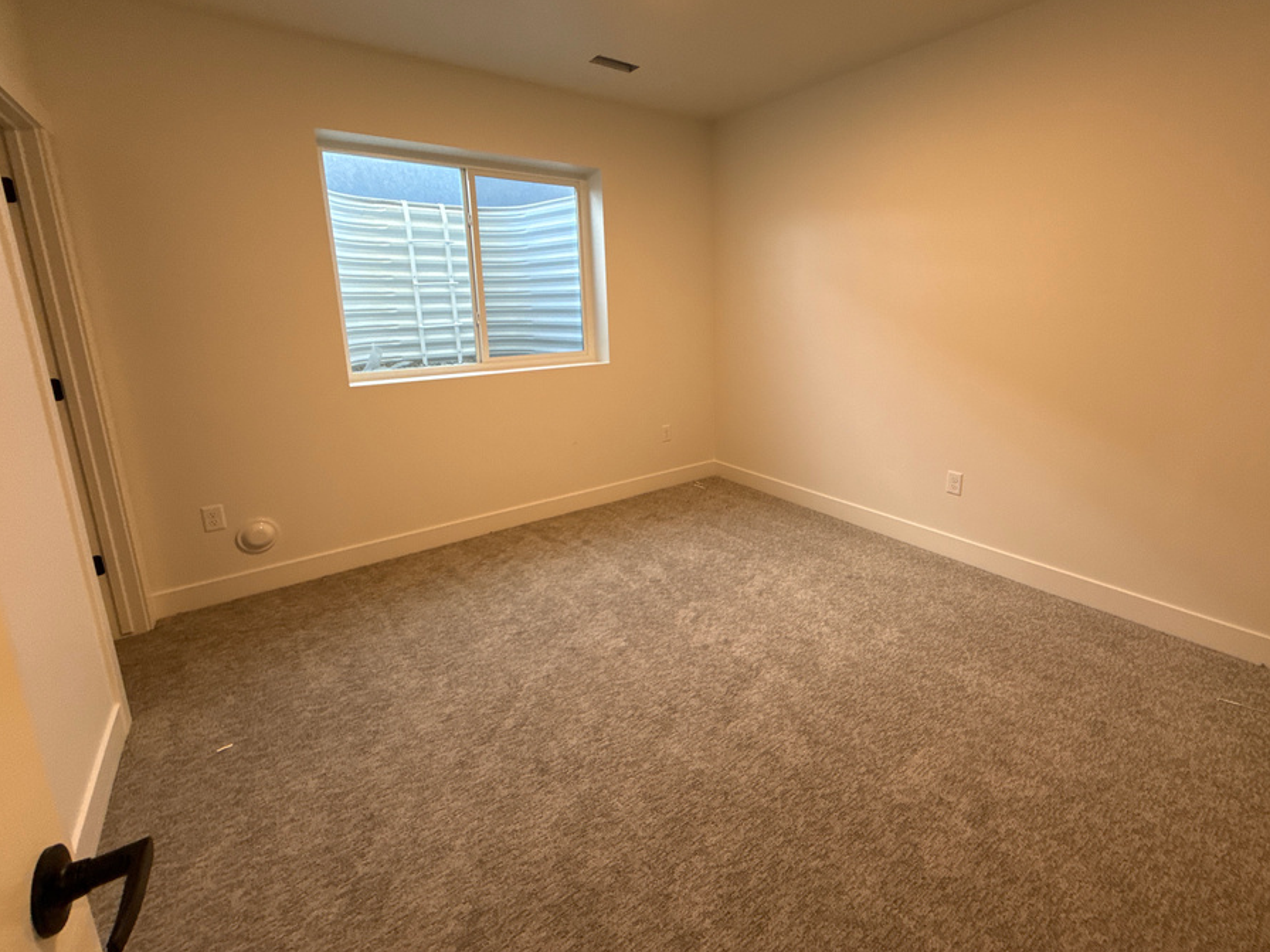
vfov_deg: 77.7
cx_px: 695
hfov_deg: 94.2
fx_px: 587
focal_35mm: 16
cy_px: 414
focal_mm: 2.22
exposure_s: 1/120
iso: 160
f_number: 2.2
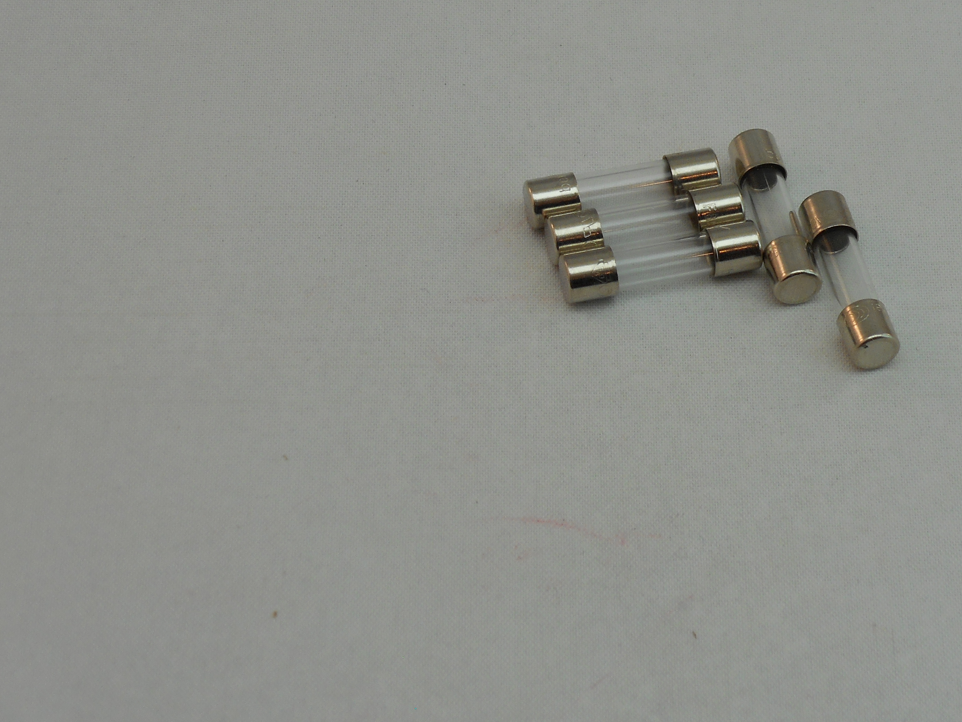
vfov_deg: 10.6
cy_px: 236
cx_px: 699
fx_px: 3891
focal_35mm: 140
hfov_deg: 14.1
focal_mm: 15.9
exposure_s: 1/60
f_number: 5.6
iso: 100
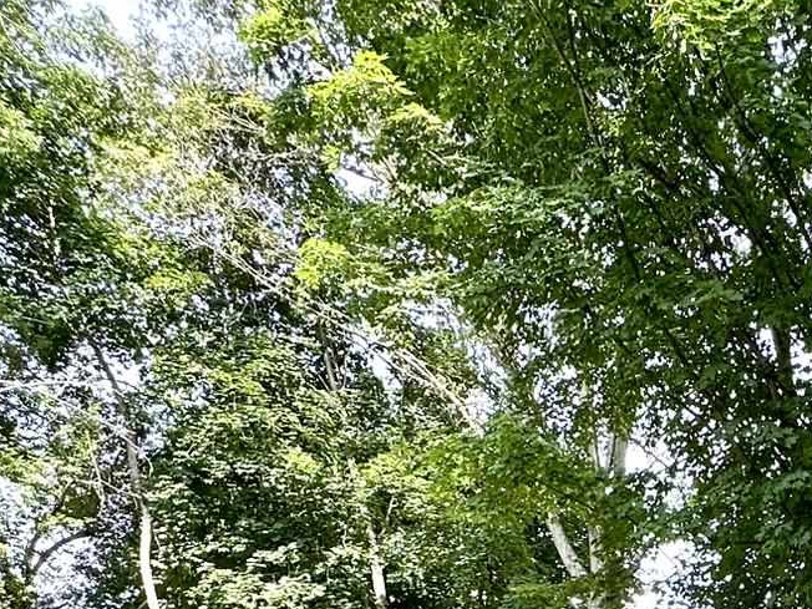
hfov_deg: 37.9
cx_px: 824
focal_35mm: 44
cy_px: 866
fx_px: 1032
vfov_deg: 26.0
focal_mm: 2.22
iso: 40
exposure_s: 1/145
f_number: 2.2
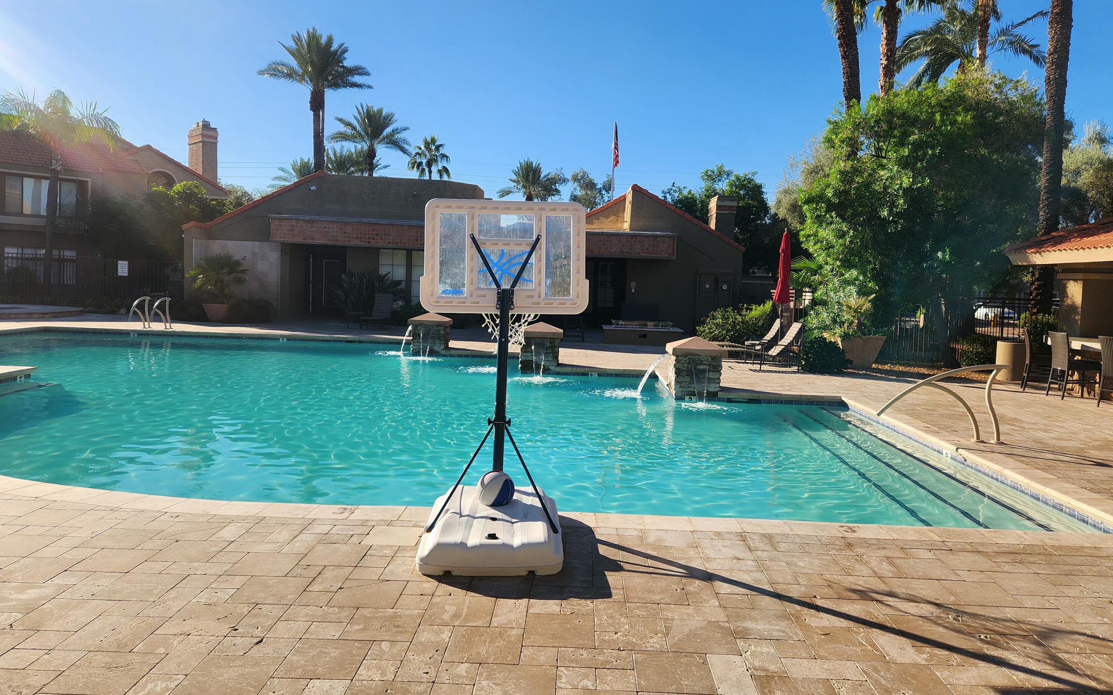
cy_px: 327
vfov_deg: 49.2
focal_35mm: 25
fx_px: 758
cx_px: 560
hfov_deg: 72.6
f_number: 1.8
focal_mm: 5.4
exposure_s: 1/1441
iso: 20
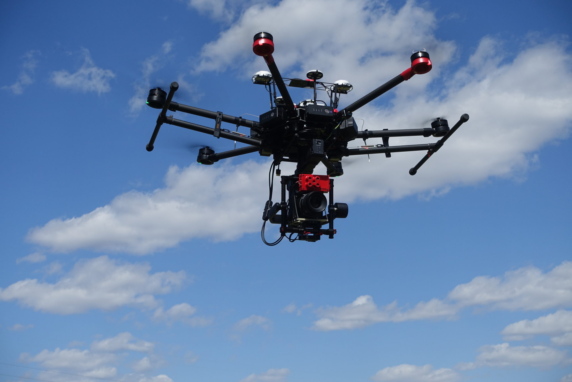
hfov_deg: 28.8
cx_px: 286
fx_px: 1112
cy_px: 191
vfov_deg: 19.5
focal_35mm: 70
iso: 125
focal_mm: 25.7
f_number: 5.6
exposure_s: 1/125
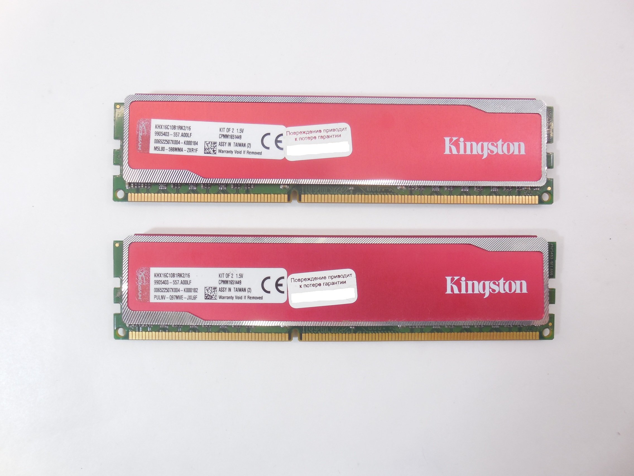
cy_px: 238
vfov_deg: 53.1
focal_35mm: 26
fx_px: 476
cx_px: 317
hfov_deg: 67.3
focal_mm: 4.6
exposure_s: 1/30
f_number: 3.5
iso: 125
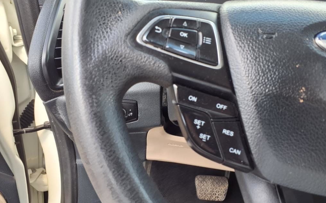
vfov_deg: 43.1
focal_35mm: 29
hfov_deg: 64.6
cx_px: 164
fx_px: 258
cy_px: 106
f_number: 1.9
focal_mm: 3.58
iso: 50
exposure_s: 1/120
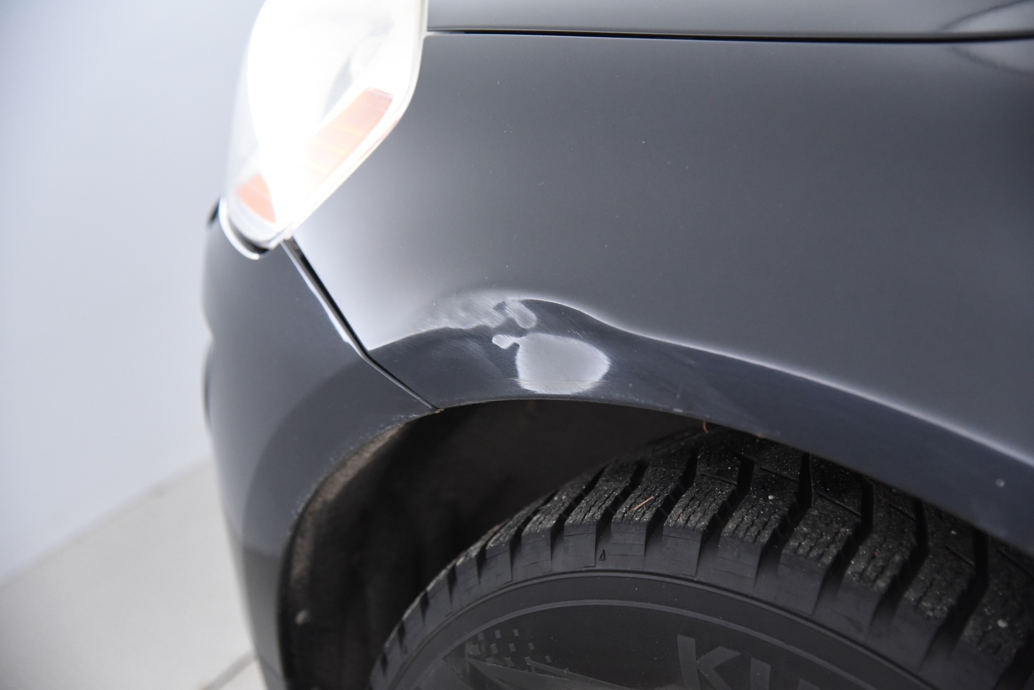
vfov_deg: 21.9
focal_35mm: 62
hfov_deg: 32.4
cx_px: 517
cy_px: 345
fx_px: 1781
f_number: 4
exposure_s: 1/50
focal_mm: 62
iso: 4000
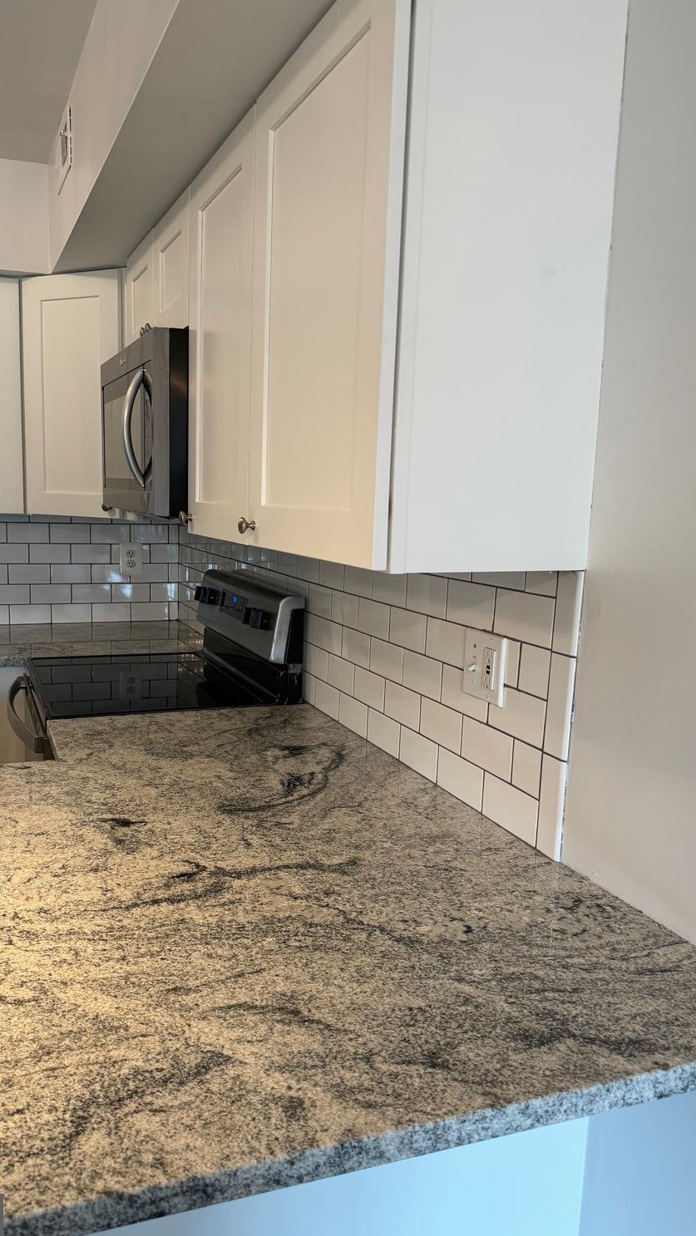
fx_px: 885
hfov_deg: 42.7
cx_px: 274
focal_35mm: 27
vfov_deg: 69.9
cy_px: 623
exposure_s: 1/120
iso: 125
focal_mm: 6.76
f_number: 1.78
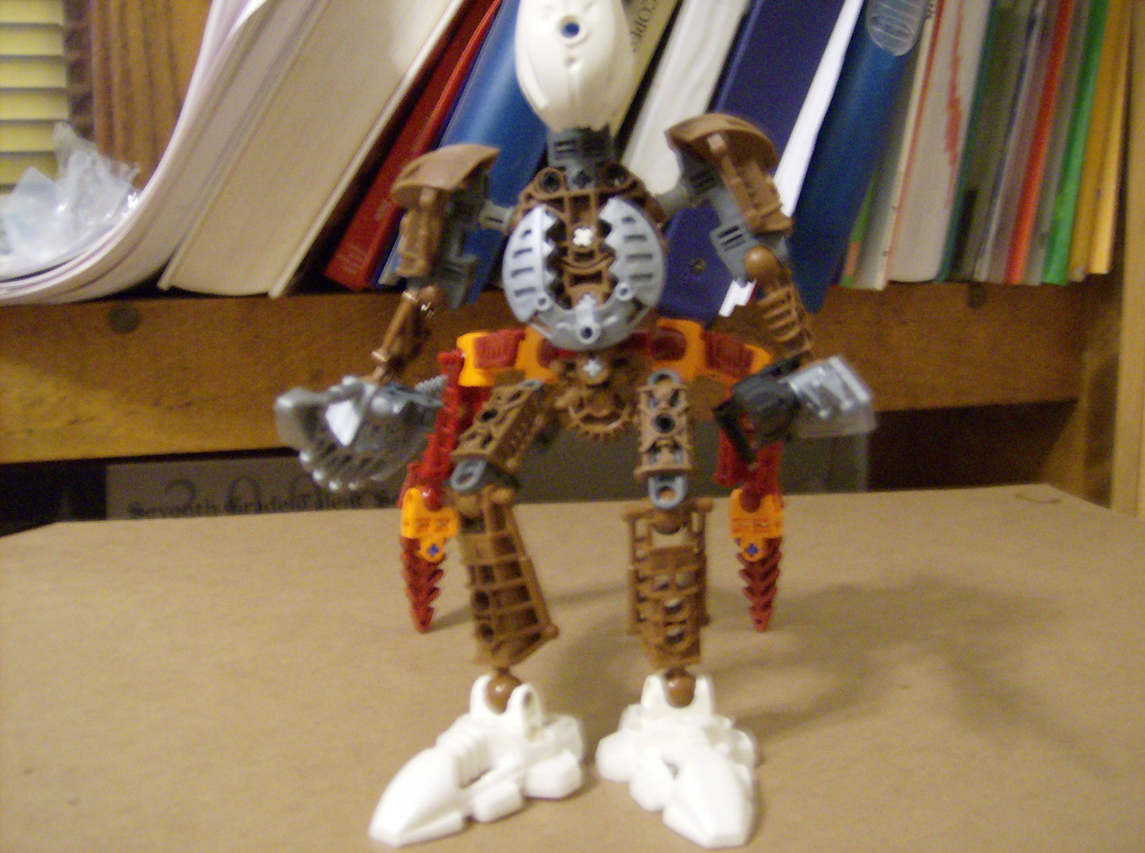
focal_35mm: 36
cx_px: 572
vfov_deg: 39.5
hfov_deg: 51.5
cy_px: 426
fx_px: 1188
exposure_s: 1/8.68
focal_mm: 6
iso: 400
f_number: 2.8
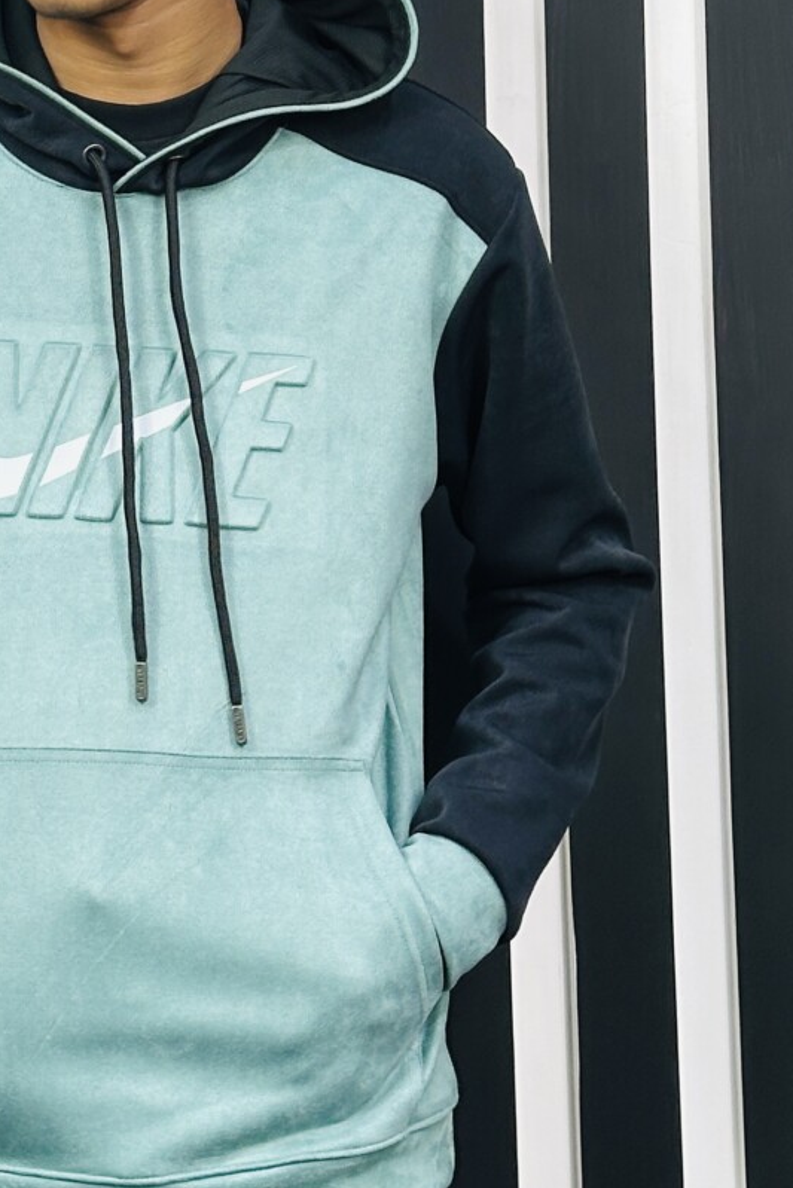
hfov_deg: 11.3
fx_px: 3963
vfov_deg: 16.9
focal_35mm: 120
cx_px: 42
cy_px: 201
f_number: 1.78
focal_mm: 6.86
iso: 80
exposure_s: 1/110
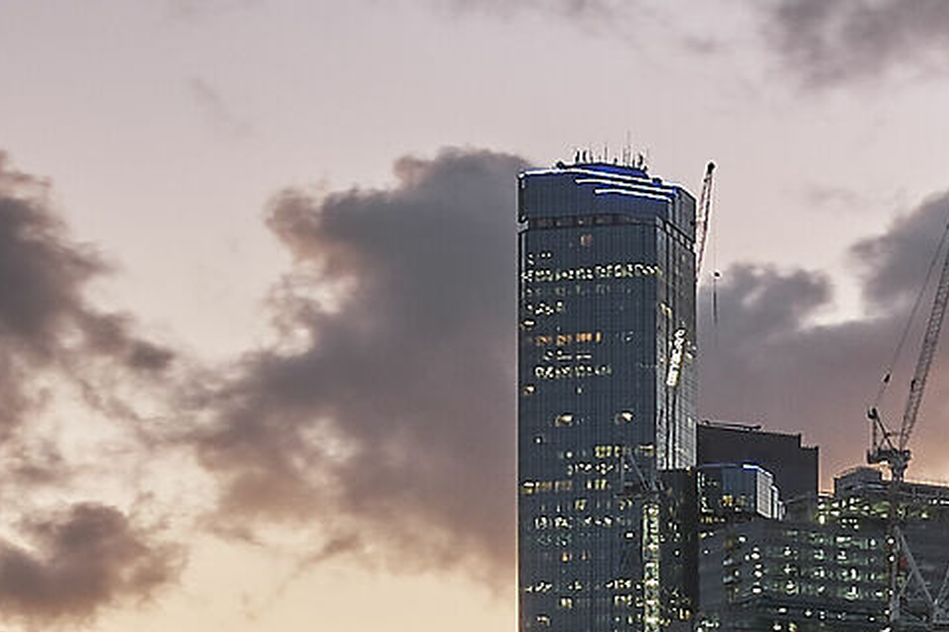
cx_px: 1068
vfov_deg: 9.6
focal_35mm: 135
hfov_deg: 14.8
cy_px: 1201
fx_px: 3558
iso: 200
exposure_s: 1
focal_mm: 18
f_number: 10
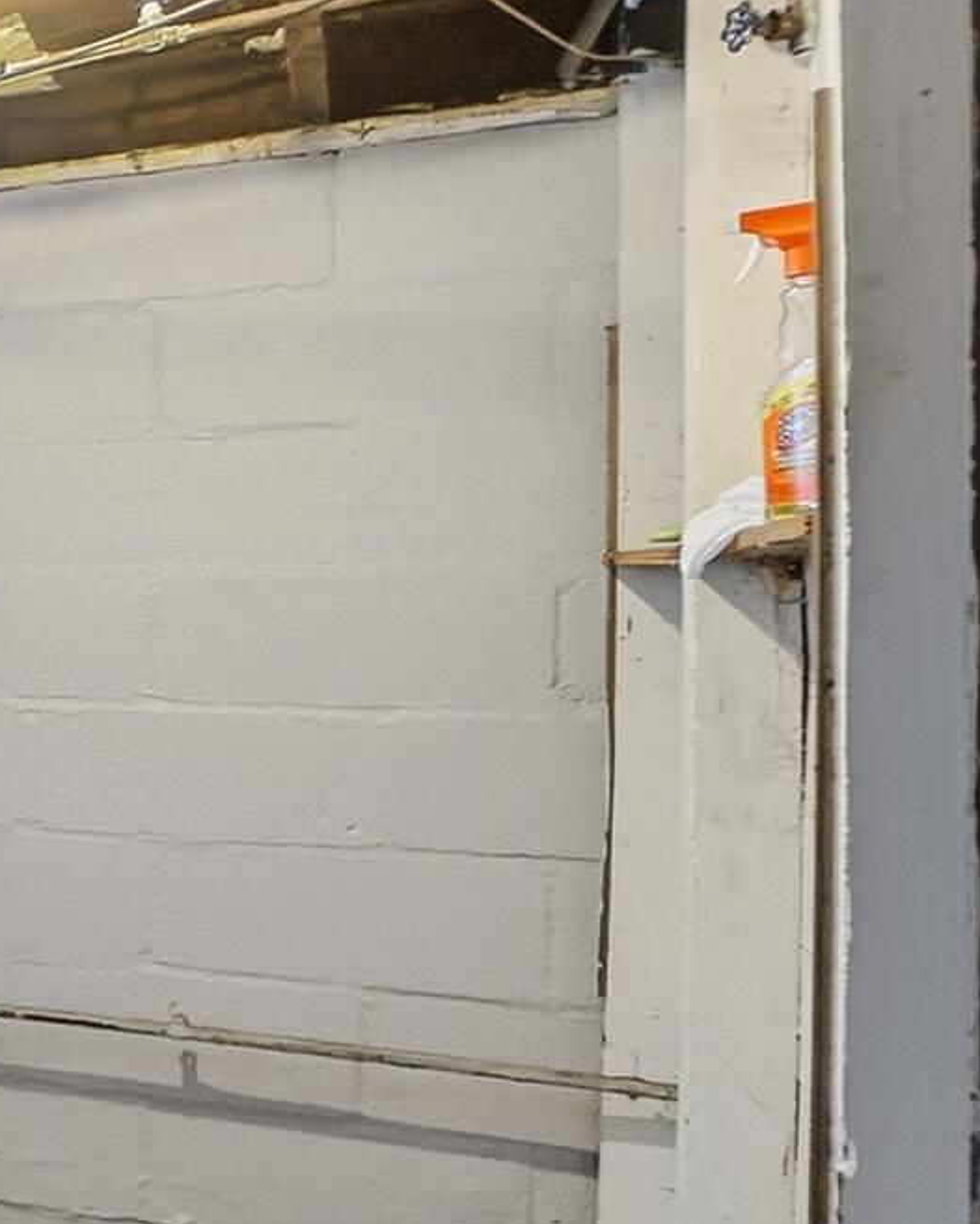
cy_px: 633
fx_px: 1522
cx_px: -673
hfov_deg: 23.5
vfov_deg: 43.8
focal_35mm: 42
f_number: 4
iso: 100
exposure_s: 1/80
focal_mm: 10
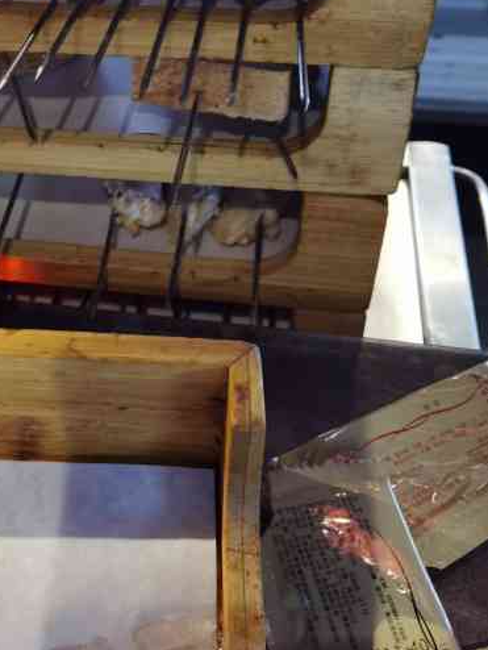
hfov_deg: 27.4
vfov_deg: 35.9
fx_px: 958
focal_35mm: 51
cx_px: 32
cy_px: 109
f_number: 1.9
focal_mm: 6.71
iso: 400
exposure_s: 1/33.3
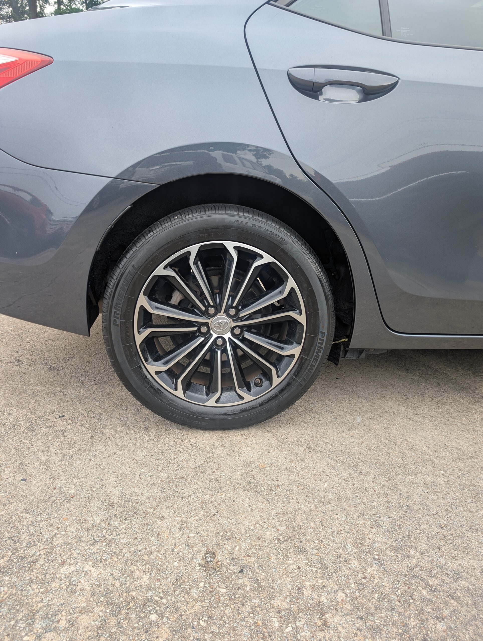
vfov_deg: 71.5
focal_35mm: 24
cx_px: 242
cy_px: 320
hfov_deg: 56.9
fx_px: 445
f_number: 1.68
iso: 19
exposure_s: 1/64.2
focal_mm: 6.9
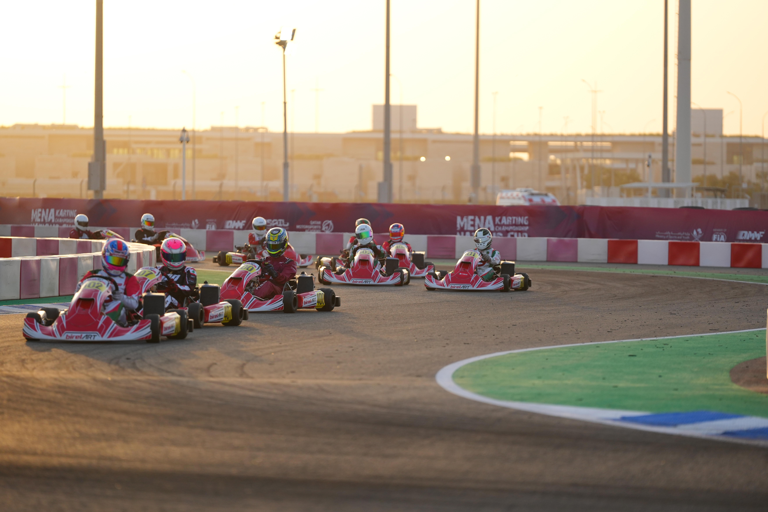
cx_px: 384
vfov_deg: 7.6
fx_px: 3840
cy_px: 256
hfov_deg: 11.4
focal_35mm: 180
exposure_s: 1/4000
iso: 640
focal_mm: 180
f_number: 2.8
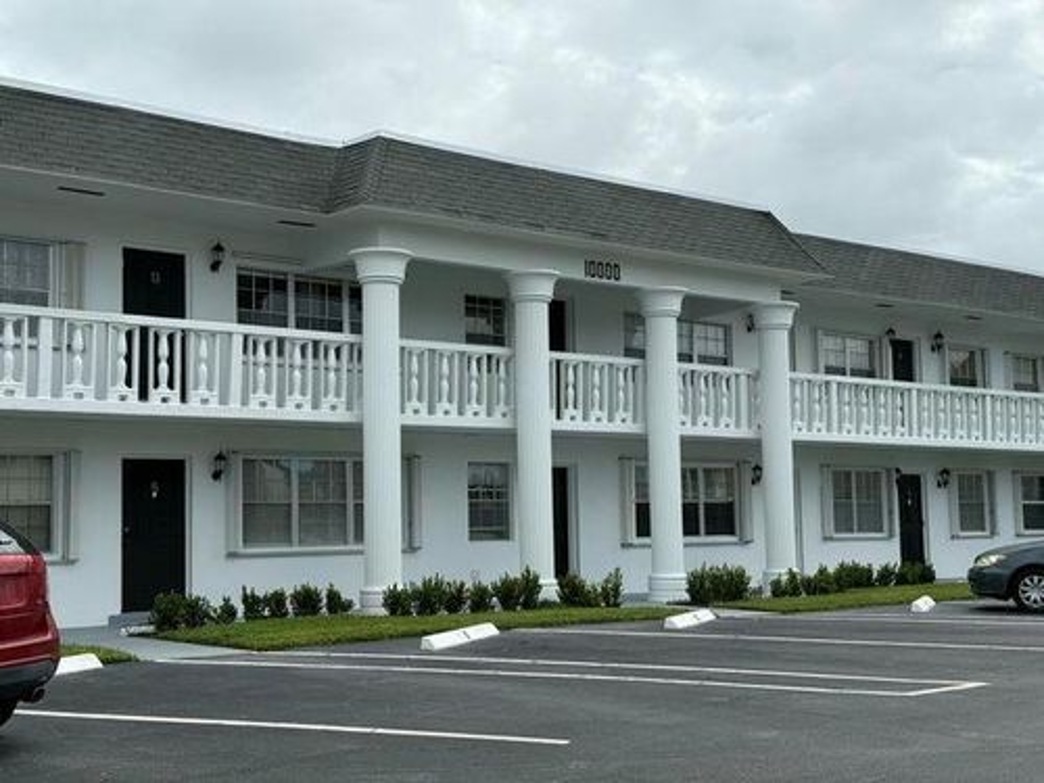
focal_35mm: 48
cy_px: 392
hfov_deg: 39.7
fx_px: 1448
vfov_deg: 30.3
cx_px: 522
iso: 64
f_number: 1.78
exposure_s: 1/7874
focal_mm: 6.76
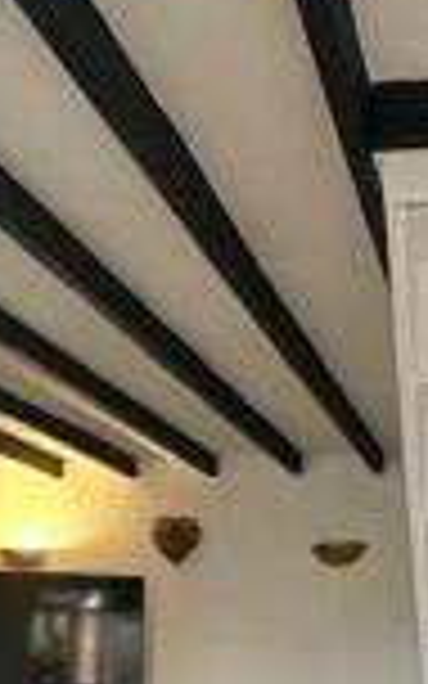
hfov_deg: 22.5
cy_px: 700
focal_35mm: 57
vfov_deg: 32.5
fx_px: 1064
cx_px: 327
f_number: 2.2
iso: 400
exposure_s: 1/60
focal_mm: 2.22
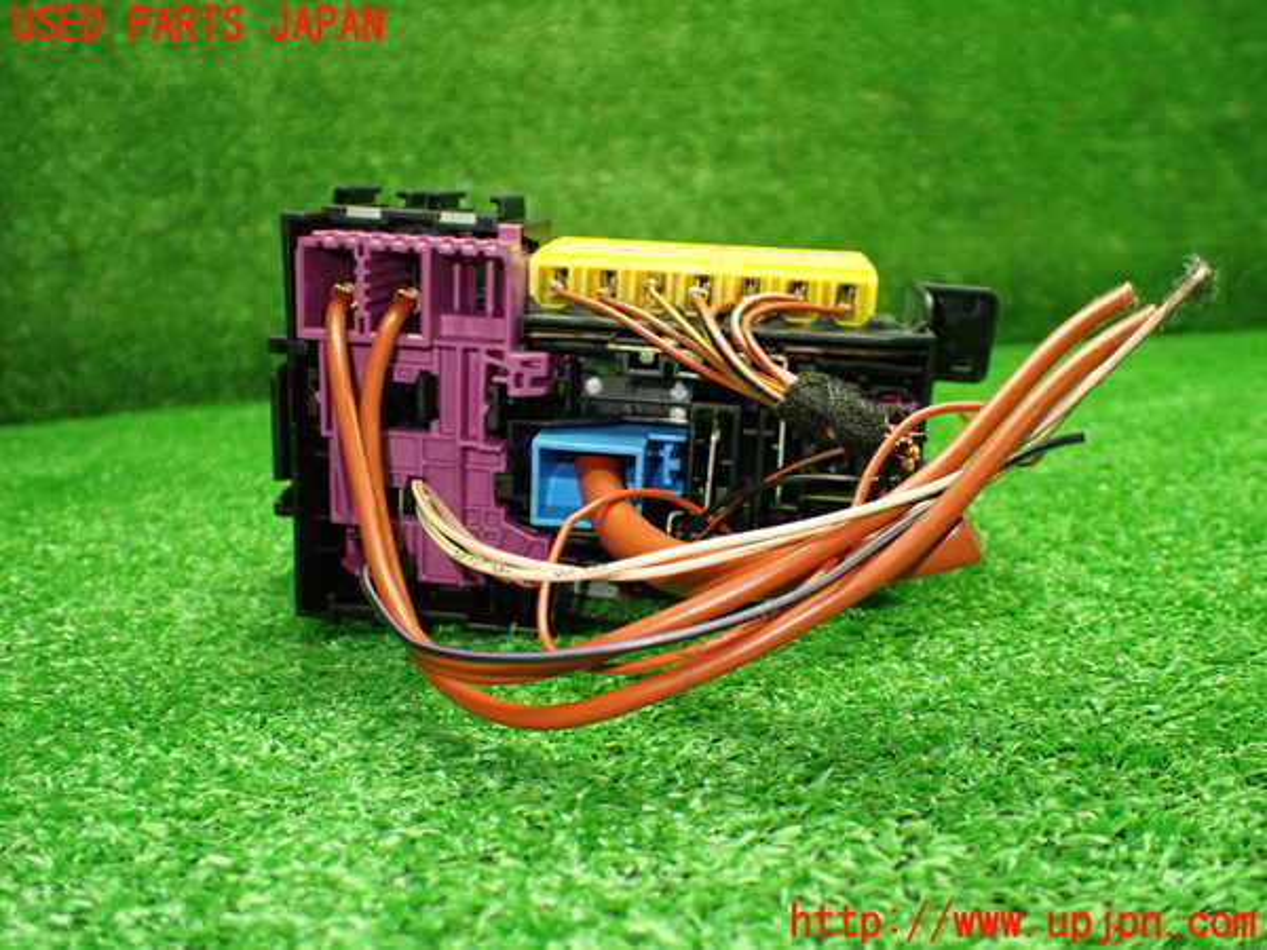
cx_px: 634
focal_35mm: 30
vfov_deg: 46.8
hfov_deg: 60.0
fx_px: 1098
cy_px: 475
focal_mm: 5.4
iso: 800
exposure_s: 1/125
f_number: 2.3
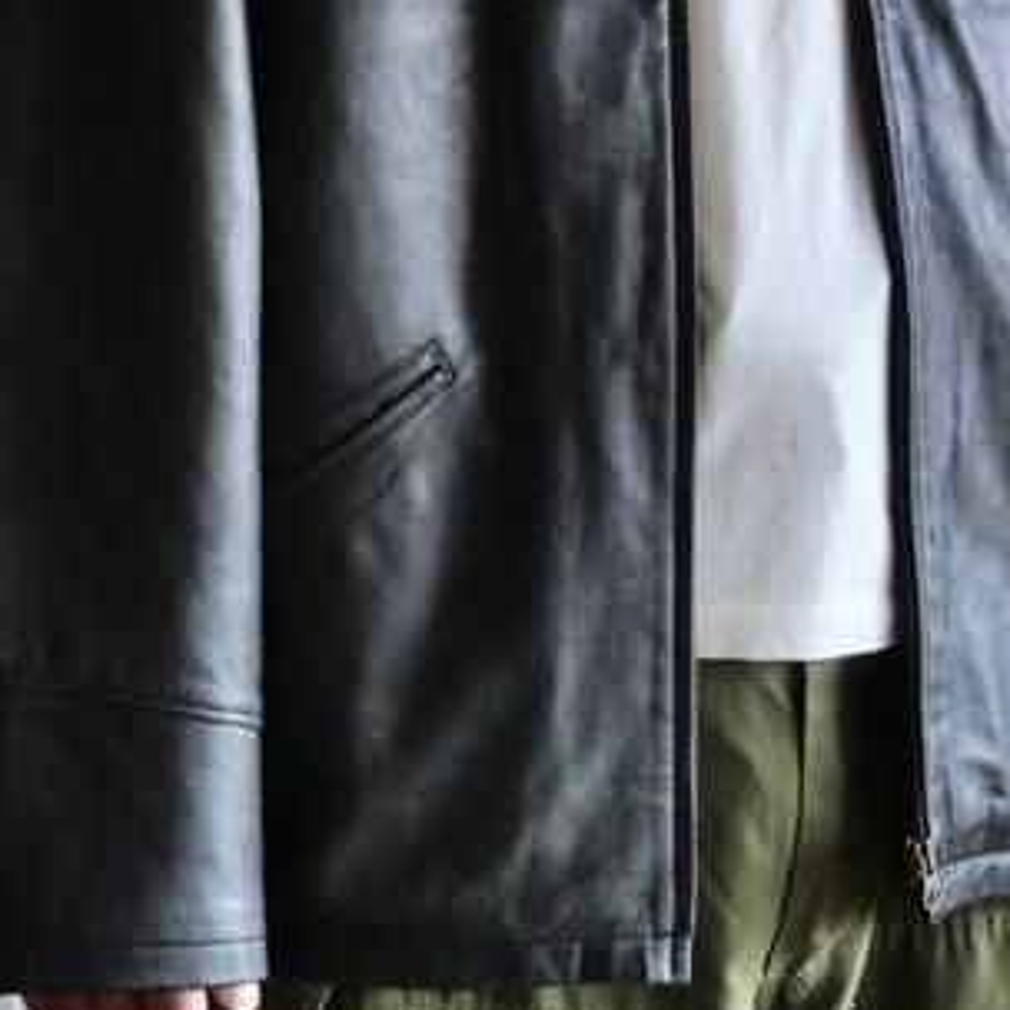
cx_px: 638
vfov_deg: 7.3
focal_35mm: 238
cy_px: 188
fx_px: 7856
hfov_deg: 7.4
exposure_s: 1/125
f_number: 3.9
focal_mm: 48
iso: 1000
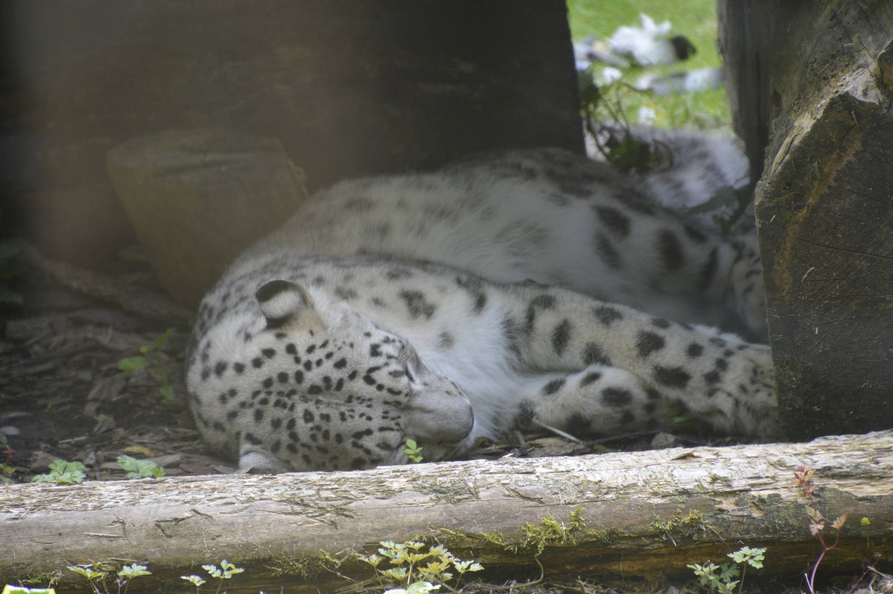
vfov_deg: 3.0
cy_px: 297
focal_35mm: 450
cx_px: 446
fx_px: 11153
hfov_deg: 4.6
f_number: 6.3
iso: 450
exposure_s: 1/125
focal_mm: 300
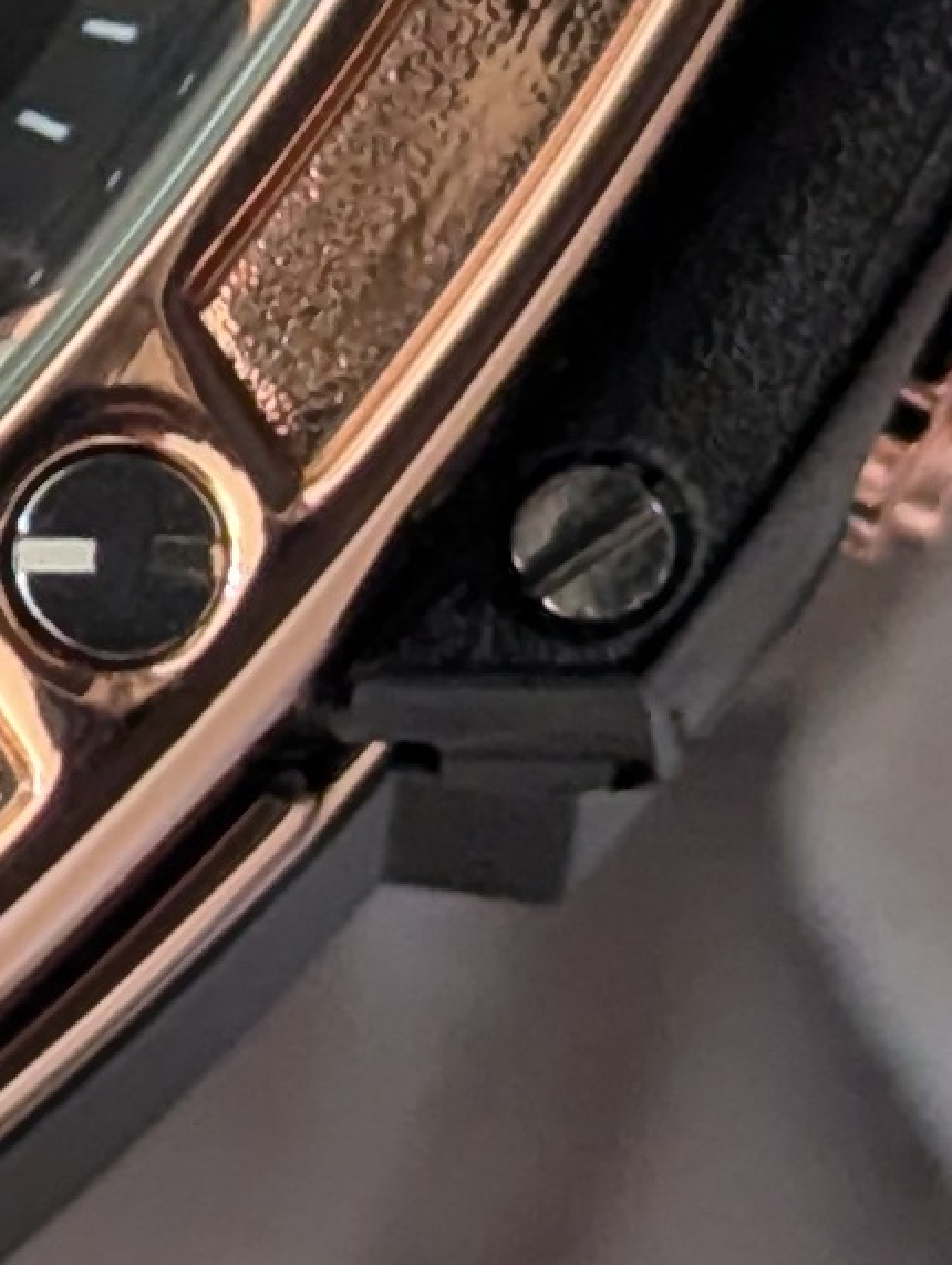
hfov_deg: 4.3
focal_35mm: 343
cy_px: 255
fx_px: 12545
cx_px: -593
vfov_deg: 5.8
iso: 263
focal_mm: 6.81
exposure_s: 1/277
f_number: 1.85
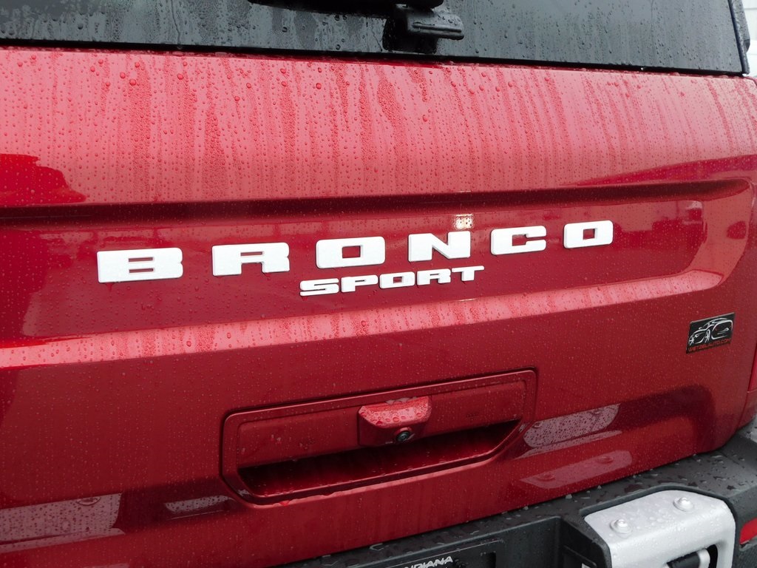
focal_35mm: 40
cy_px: 284
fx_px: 875
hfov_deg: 46.8
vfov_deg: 36.0
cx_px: 378
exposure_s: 1/30
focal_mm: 7.1
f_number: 3.6
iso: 180
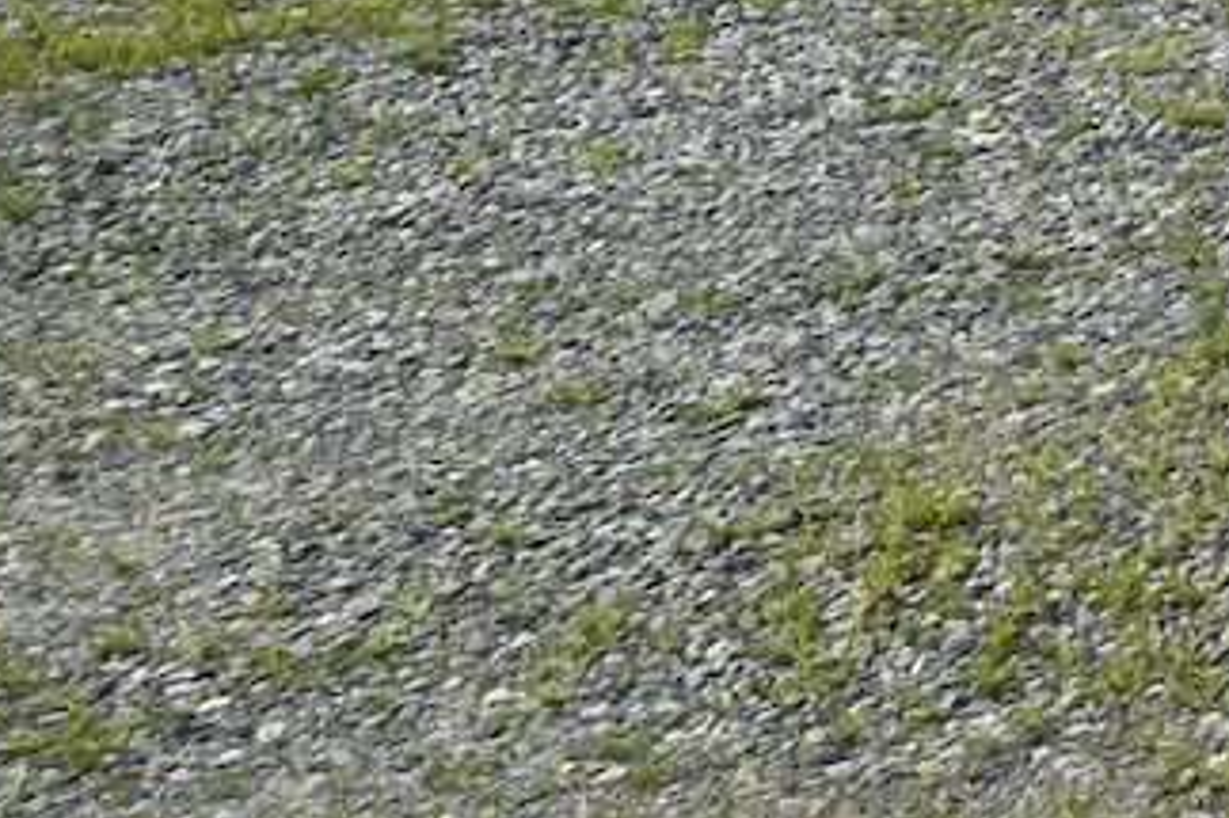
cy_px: -1545
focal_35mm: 107
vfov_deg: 10.0
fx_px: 3651
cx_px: 3599
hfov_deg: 11.6
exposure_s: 1/400
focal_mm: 12
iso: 200
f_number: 10
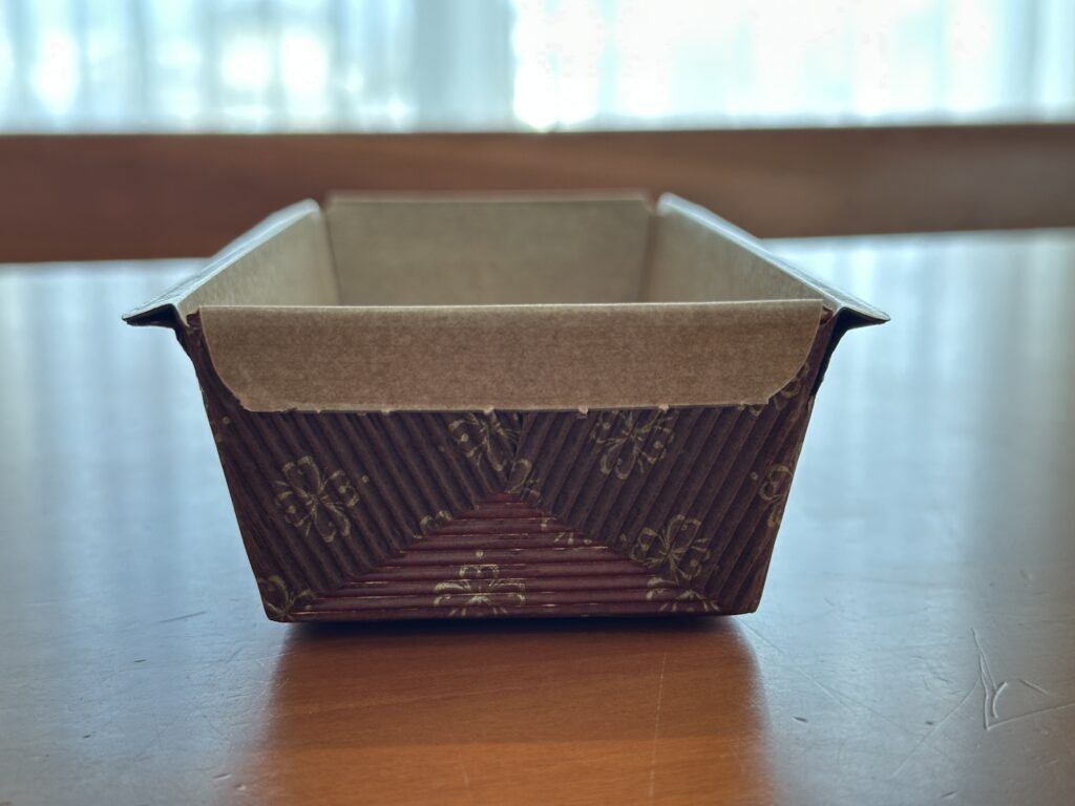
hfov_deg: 39.7
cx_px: 538
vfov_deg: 30.3
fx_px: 1491
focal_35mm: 48
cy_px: 403
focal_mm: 6.86
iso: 200
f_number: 1.78
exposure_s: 1/60
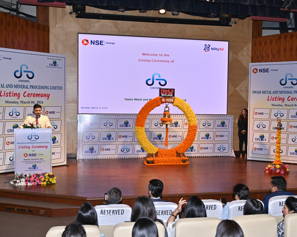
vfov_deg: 37.3
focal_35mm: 40
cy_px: 119
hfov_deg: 45.7
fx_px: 352
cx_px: 161
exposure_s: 1/160
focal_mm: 35
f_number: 5.6
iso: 400
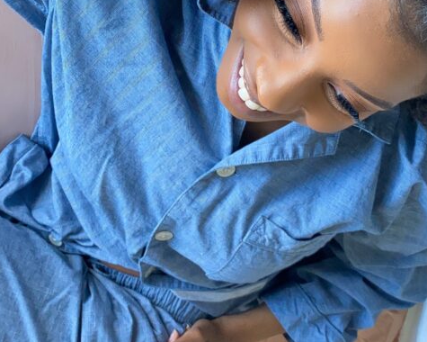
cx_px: 300
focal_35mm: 57
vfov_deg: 26.0
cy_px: 48
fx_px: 720
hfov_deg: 32.6
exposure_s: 1/70
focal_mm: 4.25
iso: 125
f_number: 1.8
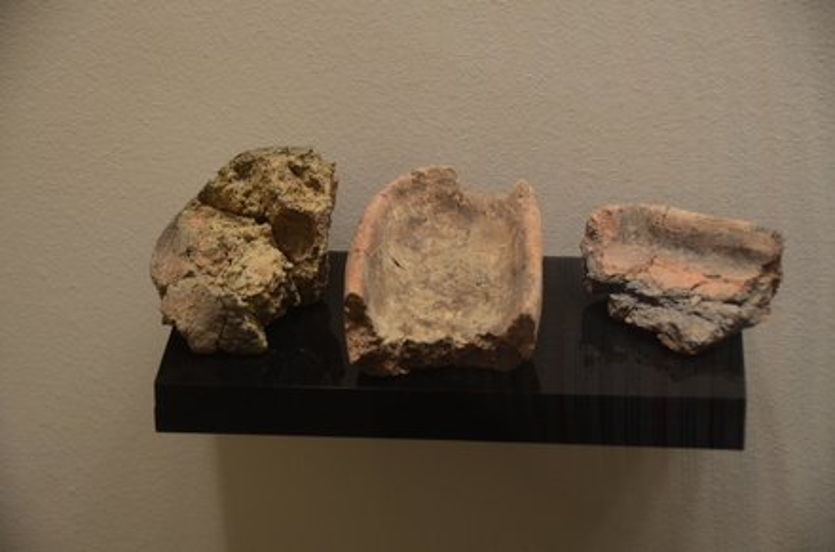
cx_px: 418
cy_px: 276
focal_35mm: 120
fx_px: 2776
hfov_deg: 17.1
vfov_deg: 11.4
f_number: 5
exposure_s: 1/40
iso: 500
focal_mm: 80
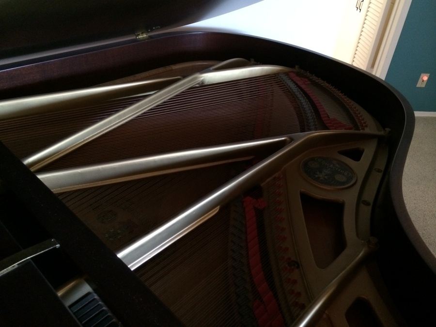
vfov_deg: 46.8
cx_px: 218
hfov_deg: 60.0
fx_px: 378
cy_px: 164
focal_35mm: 30
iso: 400
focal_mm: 4.12
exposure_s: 1/15
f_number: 2.2
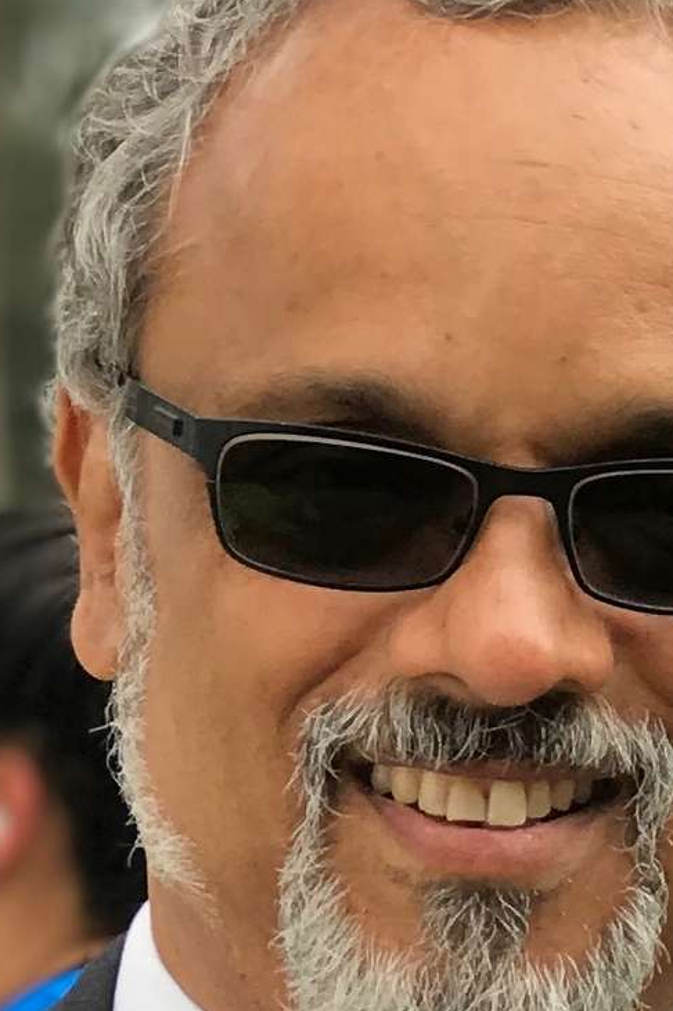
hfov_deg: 11.7
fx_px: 3284
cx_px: 464
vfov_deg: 17.4
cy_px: 705
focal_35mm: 117
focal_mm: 6.6
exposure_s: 1/144
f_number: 2.8
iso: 20
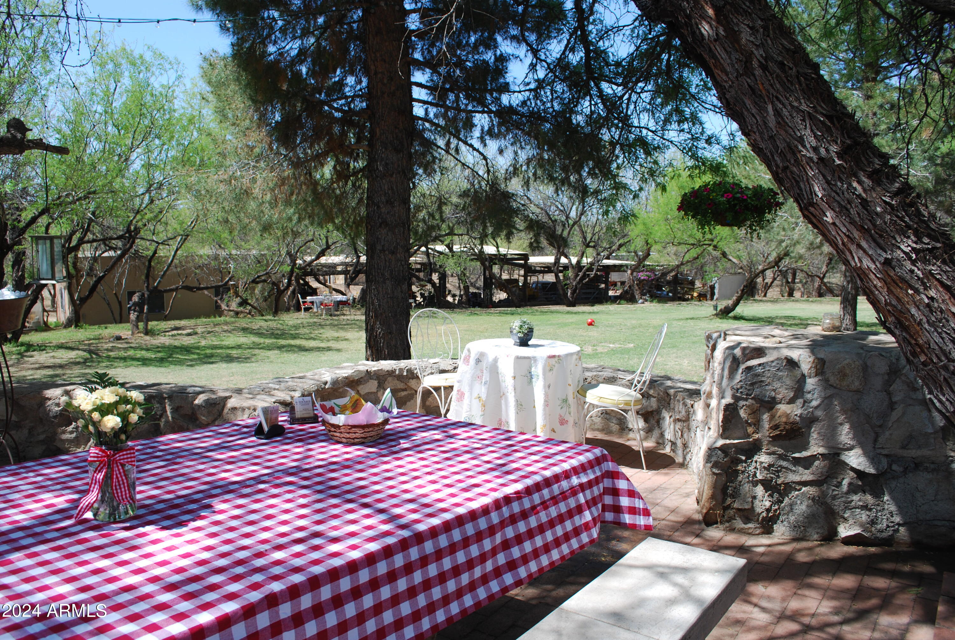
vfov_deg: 48.0
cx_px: 478
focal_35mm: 27
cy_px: 320
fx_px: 717
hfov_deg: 67.3
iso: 100
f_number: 6.3
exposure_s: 1/160
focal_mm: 18
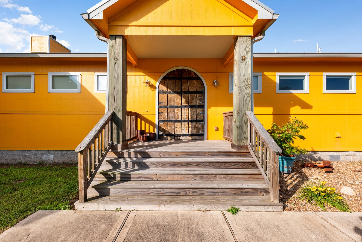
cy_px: 121
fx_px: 141
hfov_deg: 104.2
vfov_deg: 81.2
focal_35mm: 14
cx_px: 181
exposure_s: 1/200
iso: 320
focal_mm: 14
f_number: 7.1
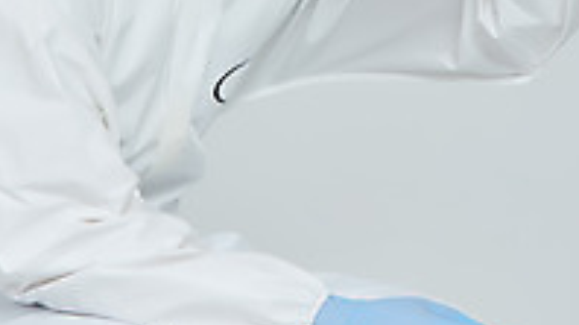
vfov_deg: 3.5
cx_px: 288
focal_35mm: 350
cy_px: -126
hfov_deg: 6.2
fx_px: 5369
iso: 100
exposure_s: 1/125
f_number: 14
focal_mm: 165
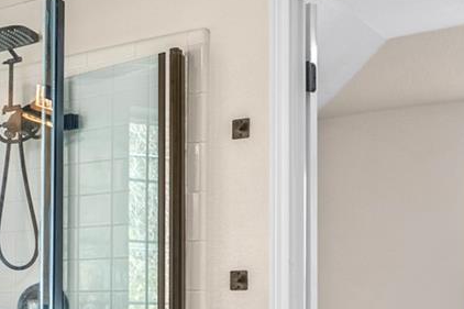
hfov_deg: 20.0
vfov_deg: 19.4
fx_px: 876
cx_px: -405
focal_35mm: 68
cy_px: 311
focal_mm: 14
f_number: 4
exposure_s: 1/40
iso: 100
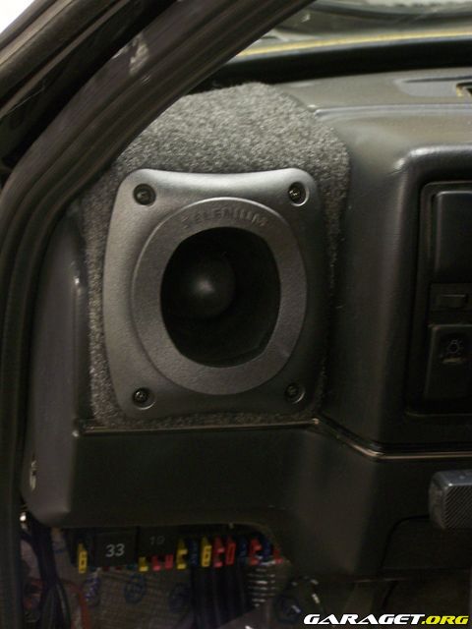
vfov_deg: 20.9
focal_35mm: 94
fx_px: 1709
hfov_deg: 15.7
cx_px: 236
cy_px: 314
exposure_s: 1/8
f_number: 3.2
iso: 160
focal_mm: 15.6
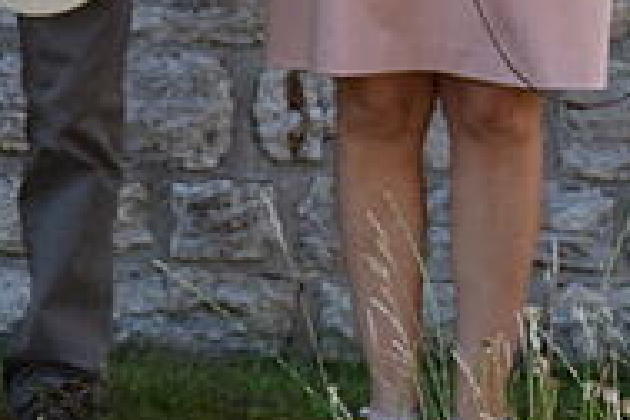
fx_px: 3902
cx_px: -887
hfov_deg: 8.4
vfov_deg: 6.0
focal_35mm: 223
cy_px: -437
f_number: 8
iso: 400
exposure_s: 1/250
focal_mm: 26
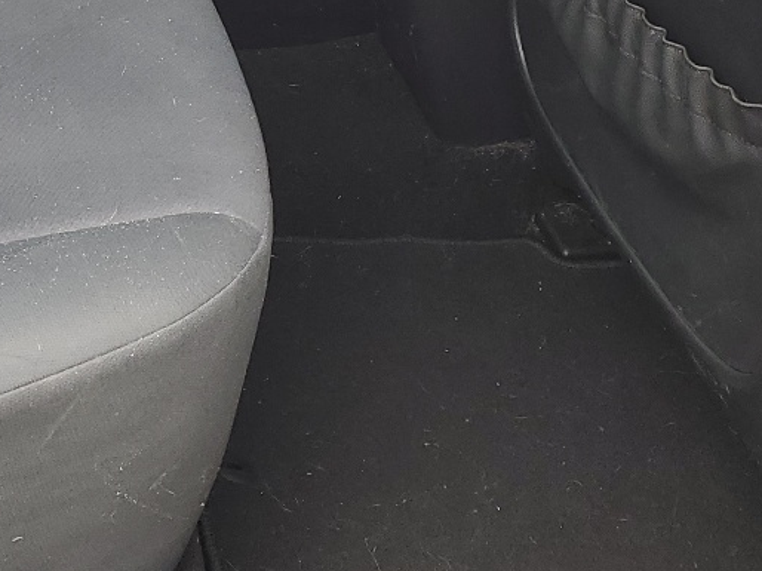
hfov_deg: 23.2
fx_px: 1782
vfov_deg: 16.6
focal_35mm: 81
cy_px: -279
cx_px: 19
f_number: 1.5
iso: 50
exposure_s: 1/200
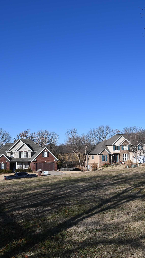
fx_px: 265
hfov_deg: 30.0
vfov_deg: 51.8
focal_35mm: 39
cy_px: 128
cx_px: 112
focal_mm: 24.5
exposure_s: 1/400
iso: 100
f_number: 7.1
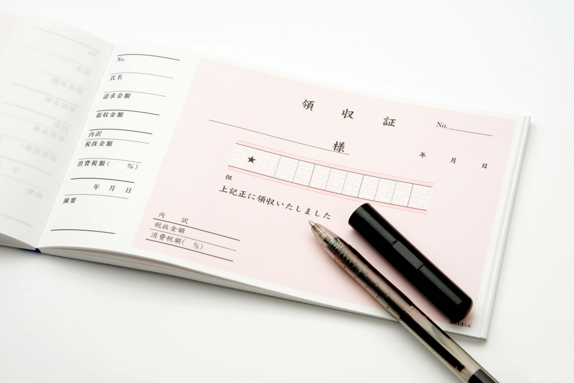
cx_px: 287
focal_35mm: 105
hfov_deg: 19.5
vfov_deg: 13.1
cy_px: 192
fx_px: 1675
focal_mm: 105
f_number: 16
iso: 250
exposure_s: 1/60
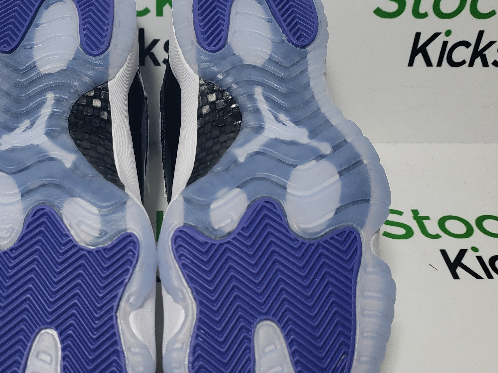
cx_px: 171
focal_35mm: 41
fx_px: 590
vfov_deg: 35.1
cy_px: 207
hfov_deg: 45.2
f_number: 1.5
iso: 50
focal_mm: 4.3
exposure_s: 1/537
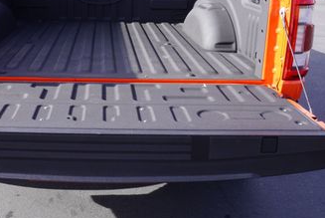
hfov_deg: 40.9
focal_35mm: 47
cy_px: 55
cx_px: 90
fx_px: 425
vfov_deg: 28.3
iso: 100
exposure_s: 1/100
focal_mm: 16
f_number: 7.1
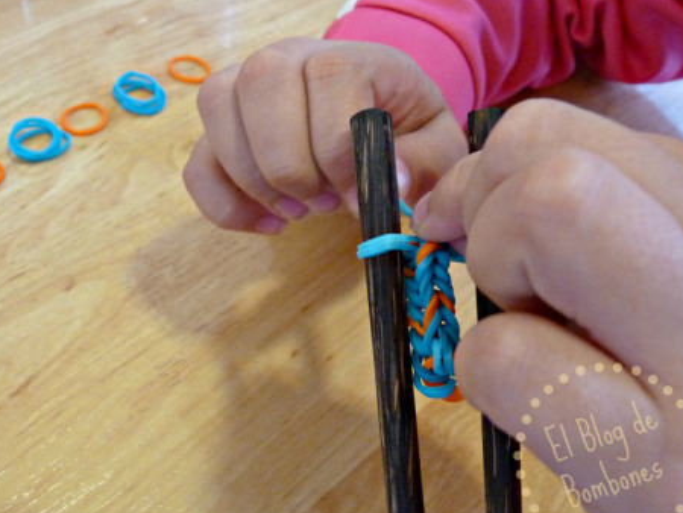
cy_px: 253
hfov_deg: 51.2
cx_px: 302
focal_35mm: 36
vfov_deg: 39.7
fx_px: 711
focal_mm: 4.8
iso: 400
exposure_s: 1/60
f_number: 2.8
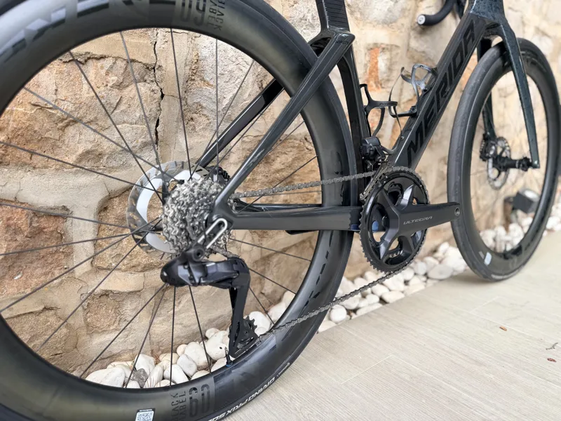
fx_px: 389
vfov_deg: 56.8
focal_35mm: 24
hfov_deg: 71.6
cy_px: 210
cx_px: 280
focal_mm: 6.76
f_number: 1.78
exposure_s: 1/497
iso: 80
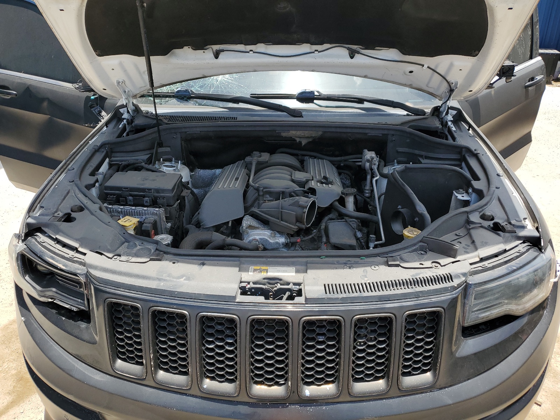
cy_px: 210
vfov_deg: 53.1
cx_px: 280
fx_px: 421
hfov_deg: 67.3
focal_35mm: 26
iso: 50
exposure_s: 1/1429
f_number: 1.5
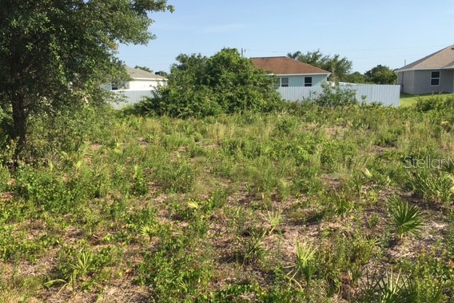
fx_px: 429
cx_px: 223
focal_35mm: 34
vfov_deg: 38.9
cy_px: 161
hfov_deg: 55.8
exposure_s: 1/1241
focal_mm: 4.15
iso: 25
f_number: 2.2
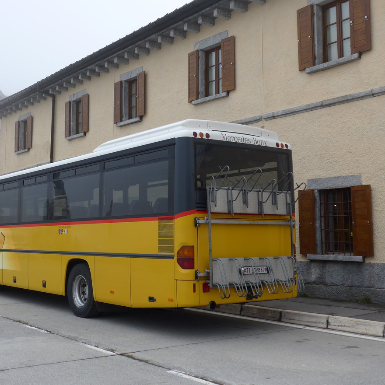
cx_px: 131
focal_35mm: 47
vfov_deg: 36.1
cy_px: 192
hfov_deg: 35.7
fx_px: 591
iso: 80
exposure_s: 1/1000
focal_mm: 8
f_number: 2.8
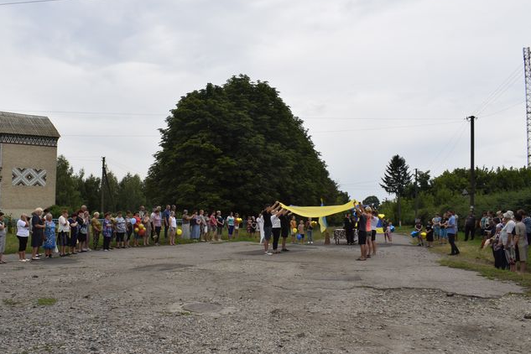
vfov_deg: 41.1
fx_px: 472
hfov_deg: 58.5
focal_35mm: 32
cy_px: 187
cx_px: 232
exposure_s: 1/200
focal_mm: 18
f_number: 10
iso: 100
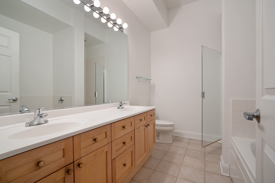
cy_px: 92
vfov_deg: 73.8
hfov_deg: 96.7
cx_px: 138
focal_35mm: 16
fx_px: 122
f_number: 8
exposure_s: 1/8
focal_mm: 16
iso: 200
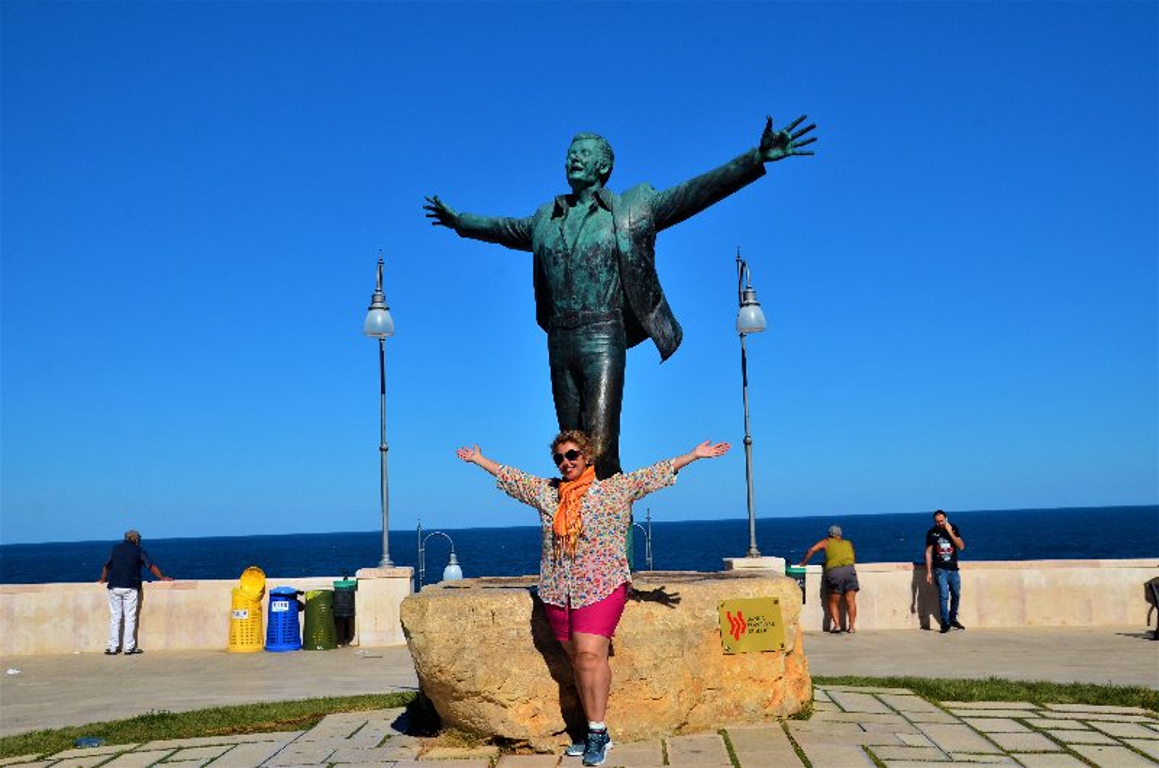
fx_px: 1205
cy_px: 384
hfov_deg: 51.4
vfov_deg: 35.3
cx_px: 580
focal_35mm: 38
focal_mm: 25
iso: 320
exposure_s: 1/400
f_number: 11
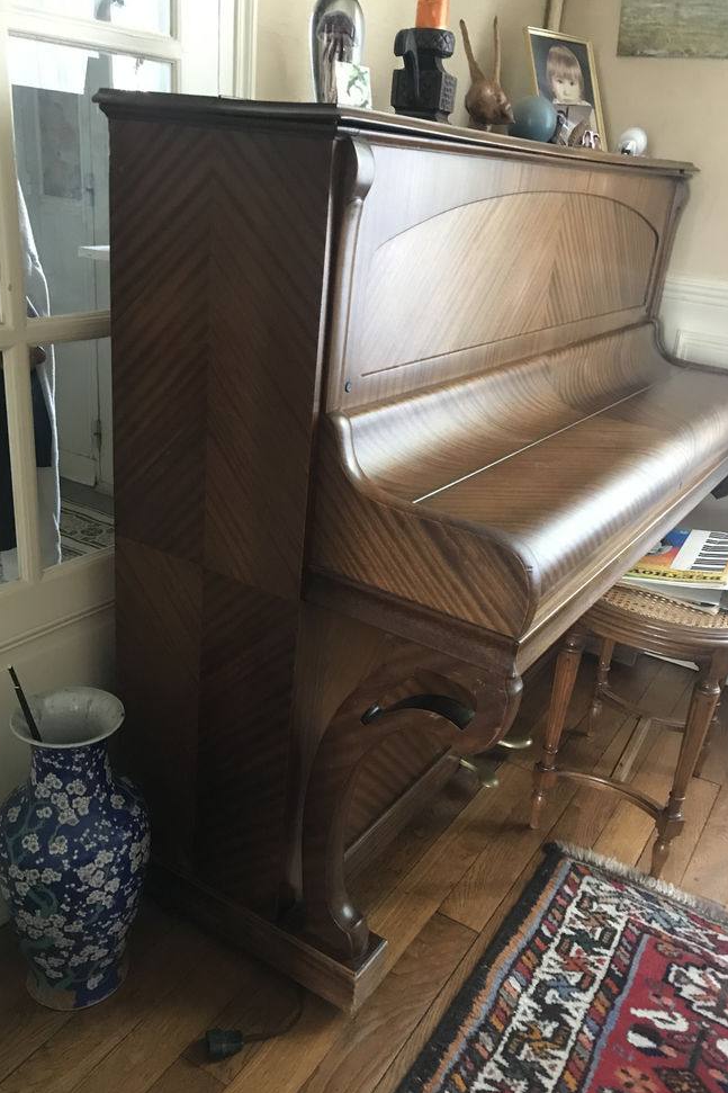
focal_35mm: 30
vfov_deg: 61.9
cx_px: 350
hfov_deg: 43.6
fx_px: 910
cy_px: 561
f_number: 1.8
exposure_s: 1/8
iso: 80
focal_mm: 3.99
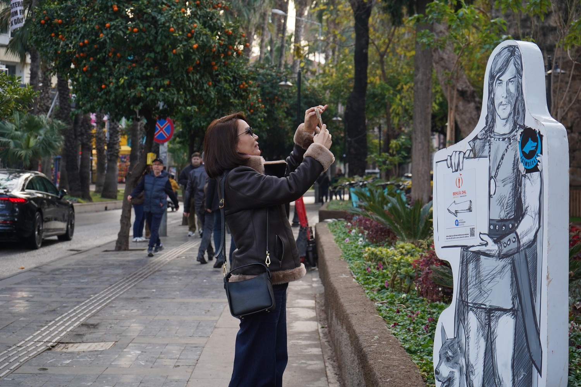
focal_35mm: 70
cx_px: 290
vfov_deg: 19.5
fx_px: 1130
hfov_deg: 28.8
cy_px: 194
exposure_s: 1/125
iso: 250
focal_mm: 70
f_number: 7.1
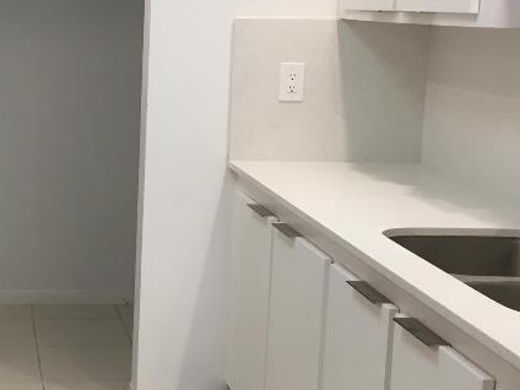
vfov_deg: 21.0
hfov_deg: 26.3
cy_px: 190
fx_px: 1052
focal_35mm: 70
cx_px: 1
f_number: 2.2
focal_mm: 4.15
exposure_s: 1/30
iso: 32
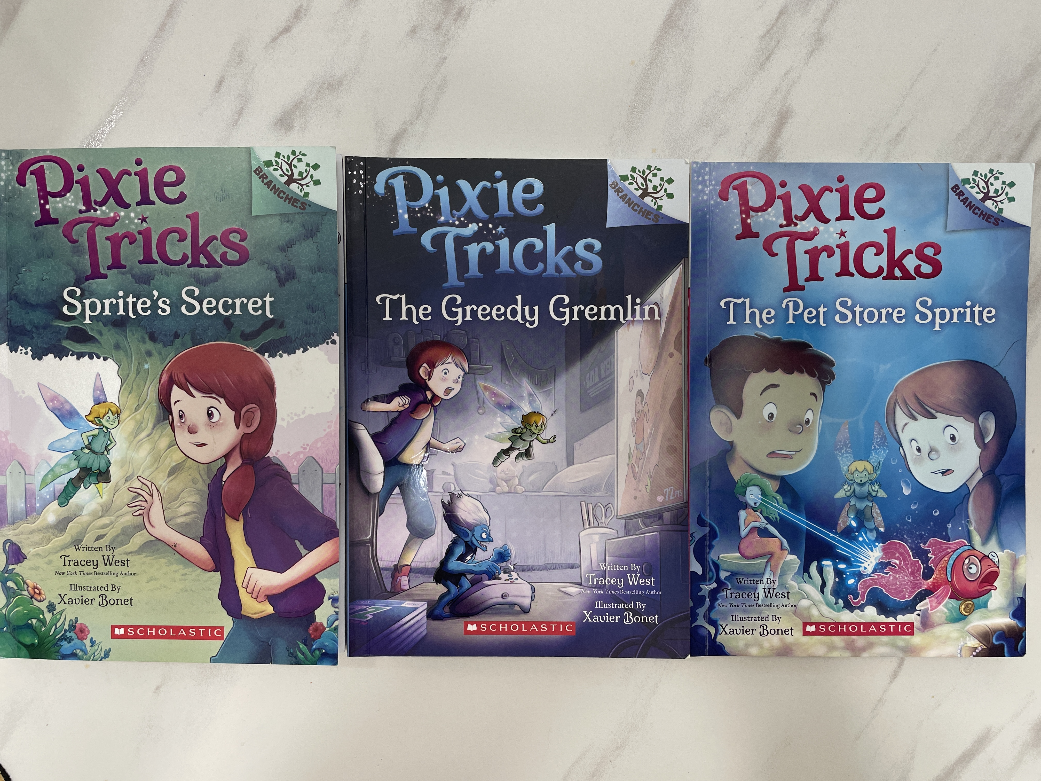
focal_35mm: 26
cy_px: 390
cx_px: 520
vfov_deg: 53.1
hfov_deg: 67.3
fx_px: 782
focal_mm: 4.2
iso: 80
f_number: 1.6
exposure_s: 1/120
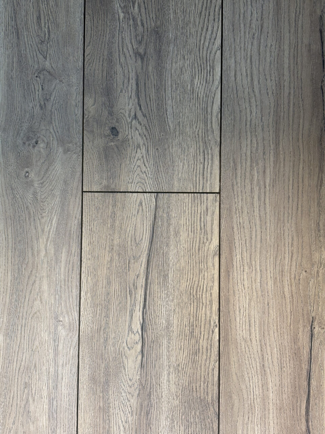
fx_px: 651
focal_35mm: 52
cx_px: 162
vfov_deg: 36.8
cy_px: 217
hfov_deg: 28.0
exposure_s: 1/100
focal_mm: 5.96
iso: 80
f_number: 1.6
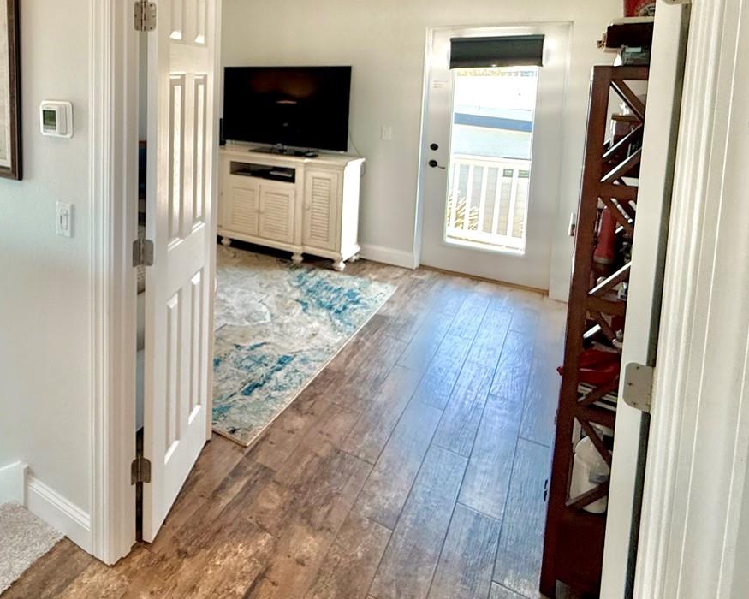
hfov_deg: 62.1
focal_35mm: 25
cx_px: 145
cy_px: 128
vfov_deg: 53.4
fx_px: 554
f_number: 2.2
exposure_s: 1/120
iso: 160
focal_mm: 2.22
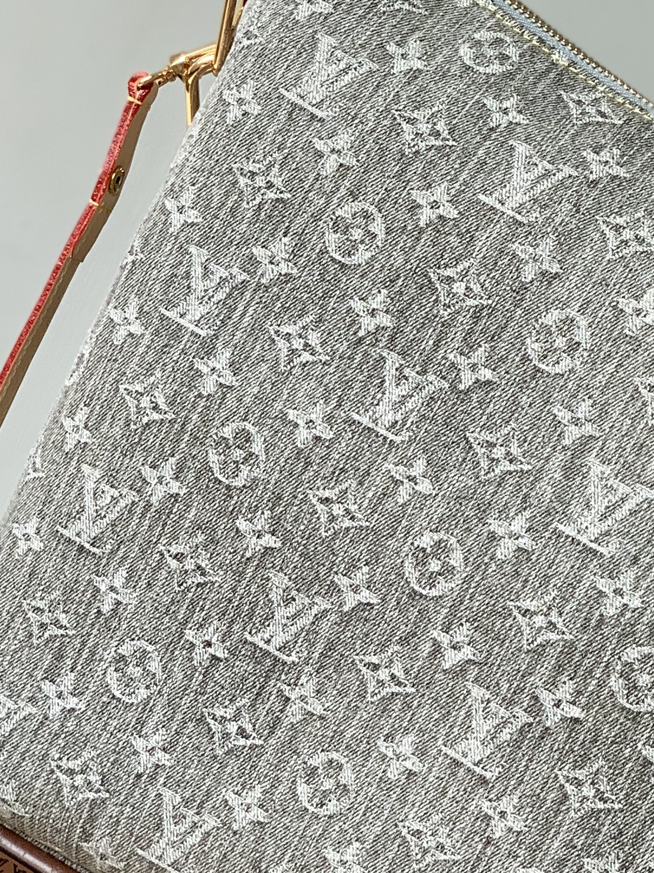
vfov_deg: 13.9
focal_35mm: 142
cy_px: 280
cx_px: 685
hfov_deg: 10.3
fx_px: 3579
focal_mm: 6
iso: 16
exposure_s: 1/243
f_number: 2.4
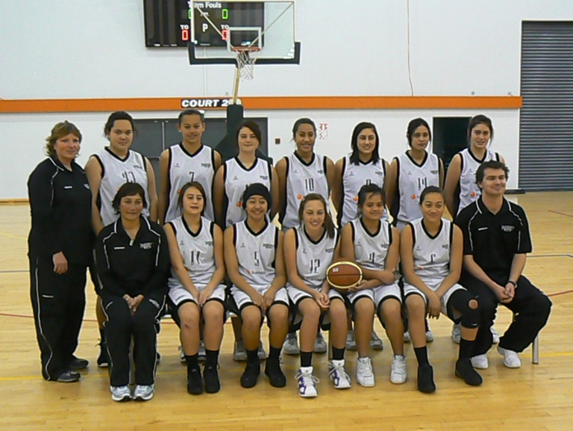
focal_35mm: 42
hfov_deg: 44.8
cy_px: 216
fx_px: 696
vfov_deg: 34.4
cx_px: 286
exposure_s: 1/80
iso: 800
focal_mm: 7
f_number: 2.8
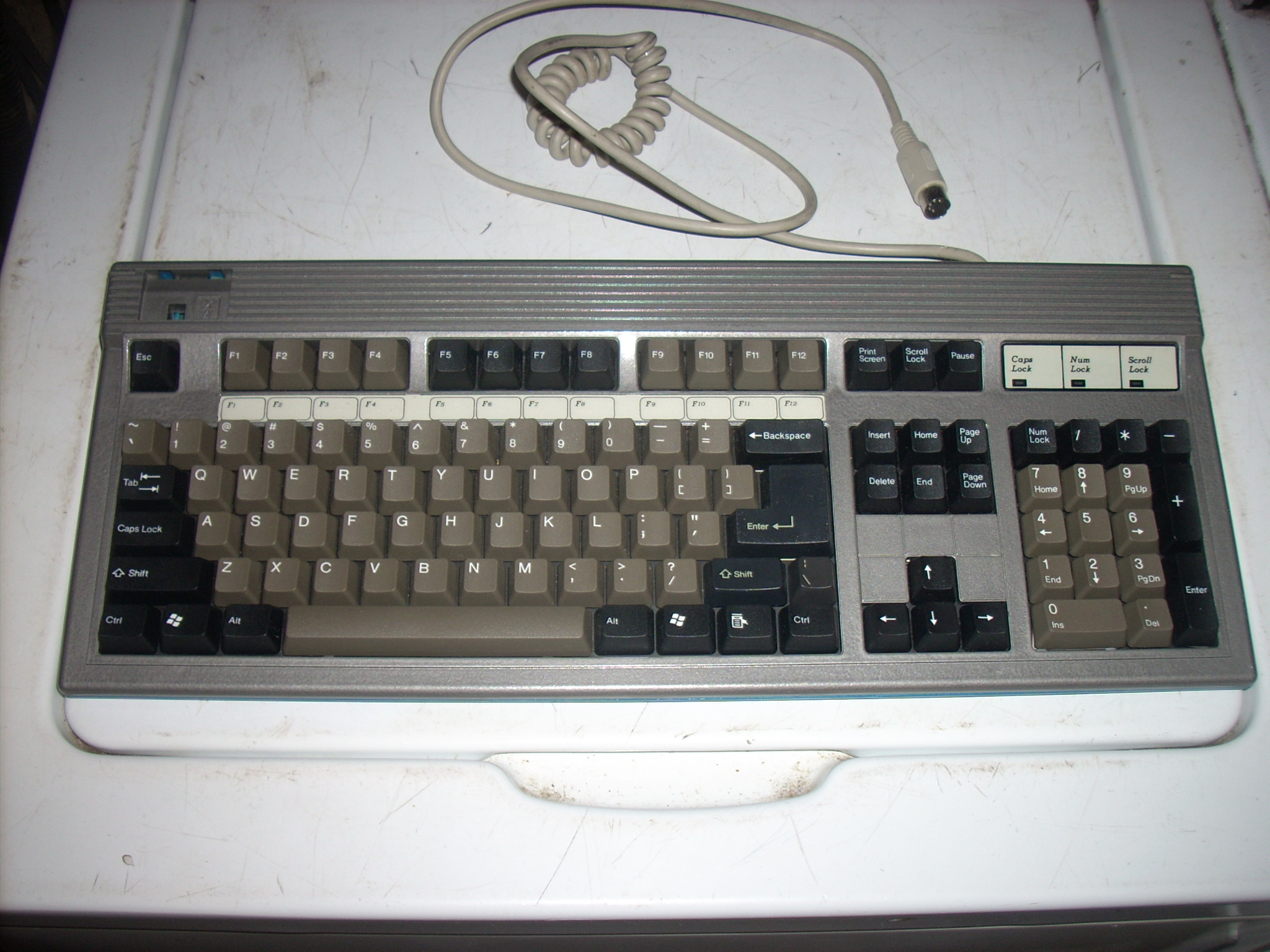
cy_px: 476
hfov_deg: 50.1
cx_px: 635
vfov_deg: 38.7
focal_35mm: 37
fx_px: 1357
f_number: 2.8
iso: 64
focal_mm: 6.2
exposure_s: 1/60
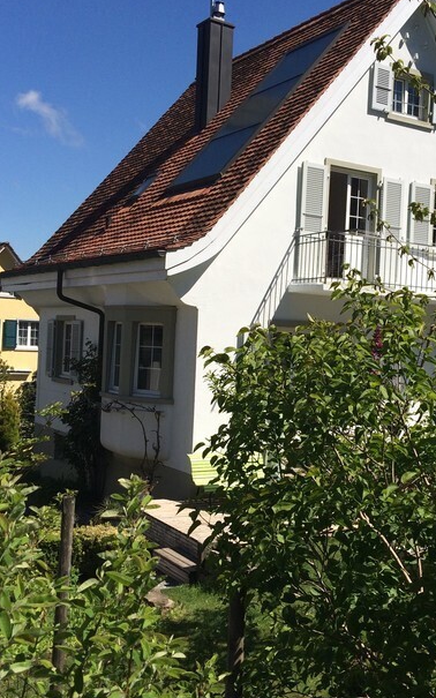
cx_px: 314
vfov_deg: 50.2
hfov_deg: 32.3
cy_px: 302
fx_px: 742
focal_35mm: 39
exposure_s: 1/2933
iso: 32
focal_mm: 4.15
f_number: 2.2
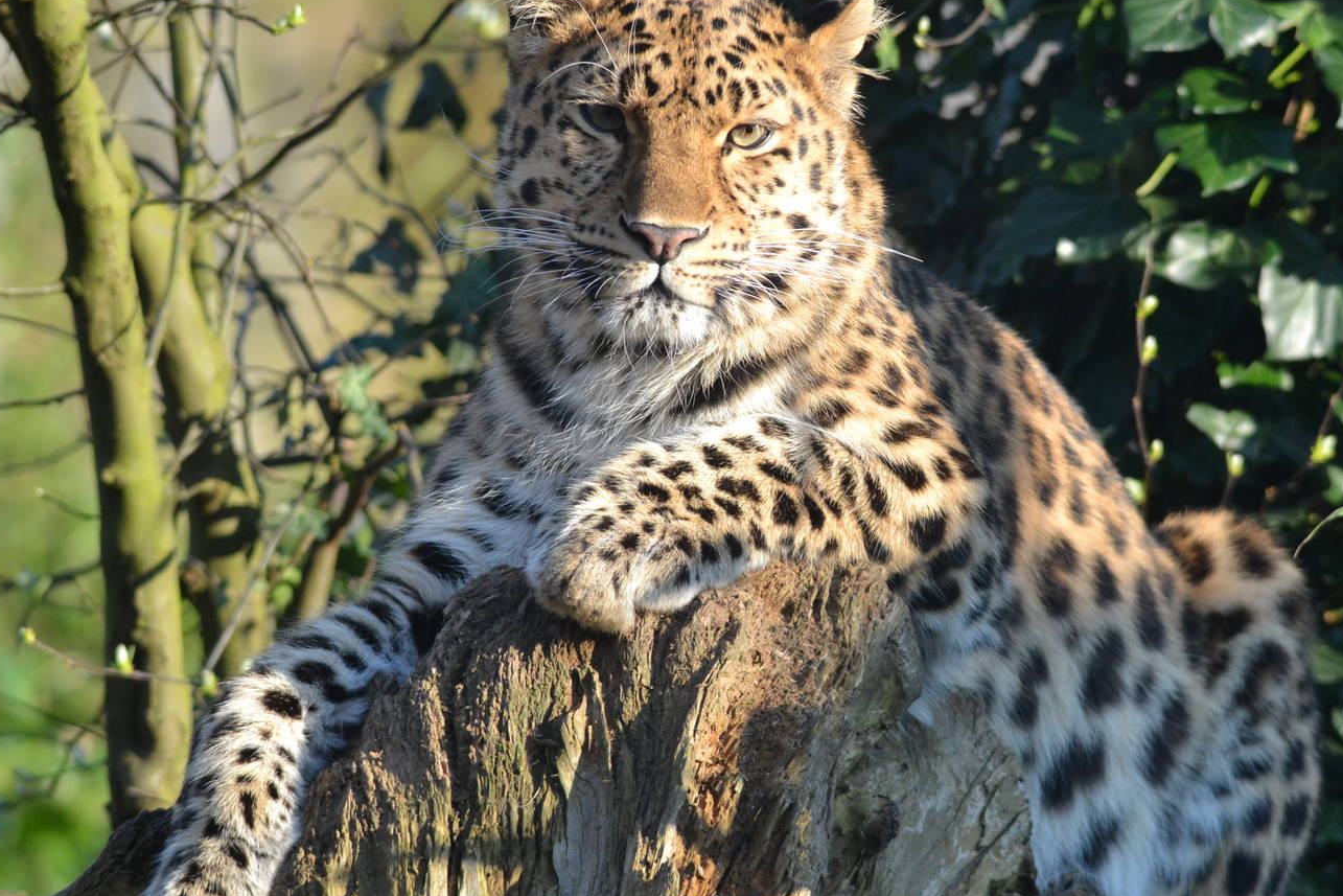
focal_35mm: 411
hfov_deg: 5.0
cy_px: 360
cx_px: 828
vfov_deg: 3.3
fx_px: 15333
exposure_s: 1/500
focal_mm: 220
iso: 720
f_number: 5.6
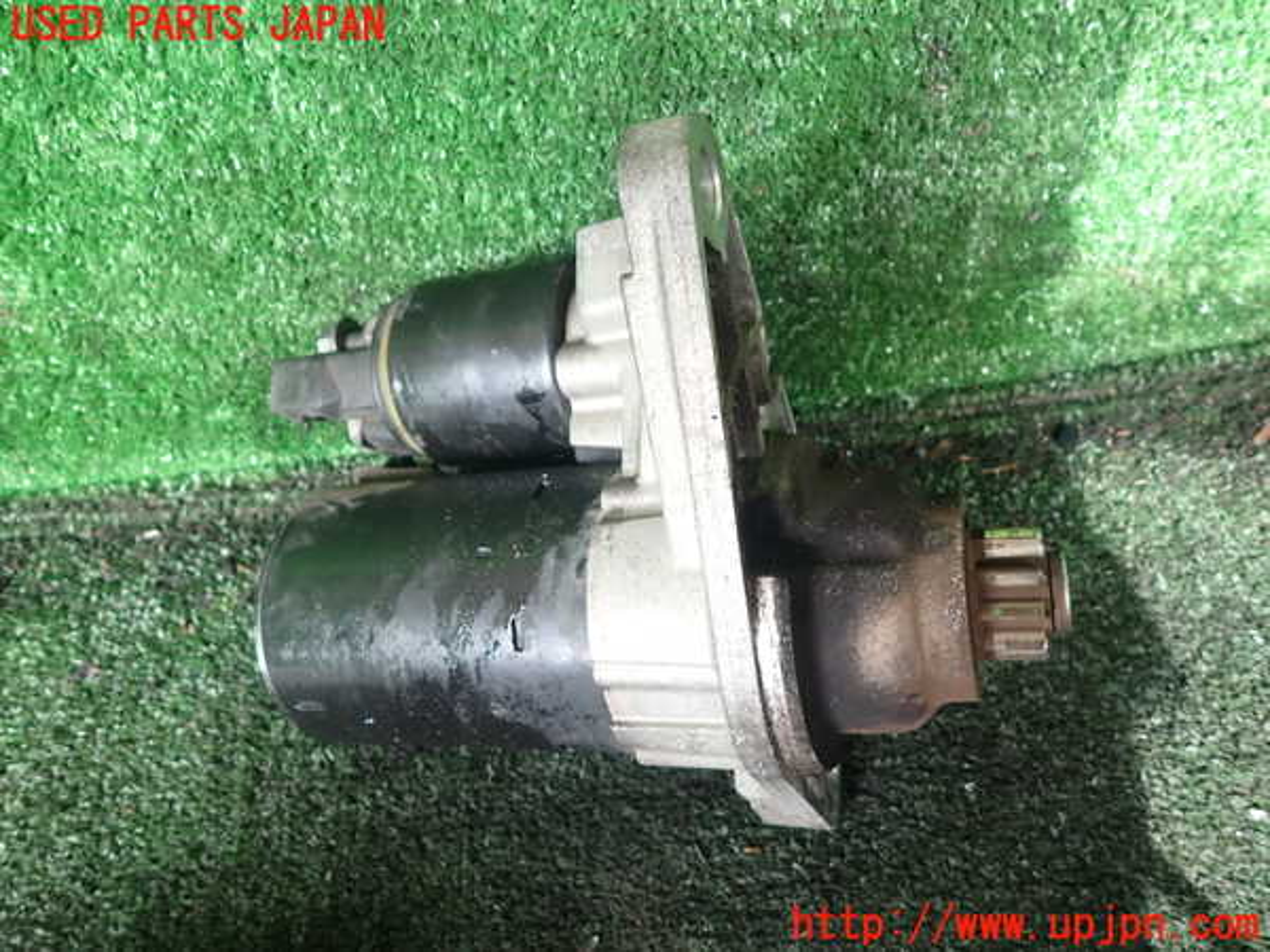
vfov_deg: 54.9
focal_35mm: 25
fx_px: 917
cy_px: 476
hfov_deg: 69.4
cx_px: 635
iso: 125
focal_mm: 4.5
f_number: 2
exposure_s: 1/60
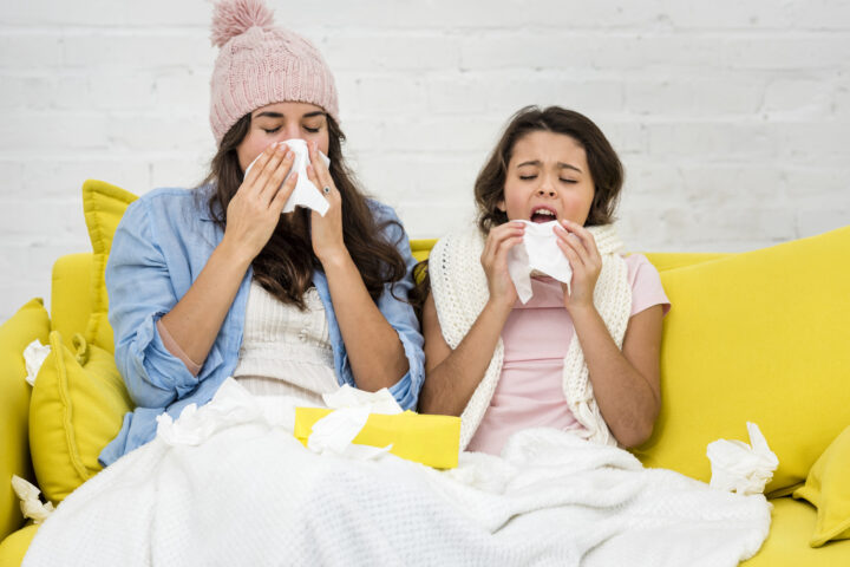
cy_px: 284
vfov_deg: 10.5
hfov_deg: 15.8
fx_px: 3069
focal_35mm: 130
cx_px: 425
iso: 320
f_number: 4.5
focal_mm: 130
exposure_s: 1/160
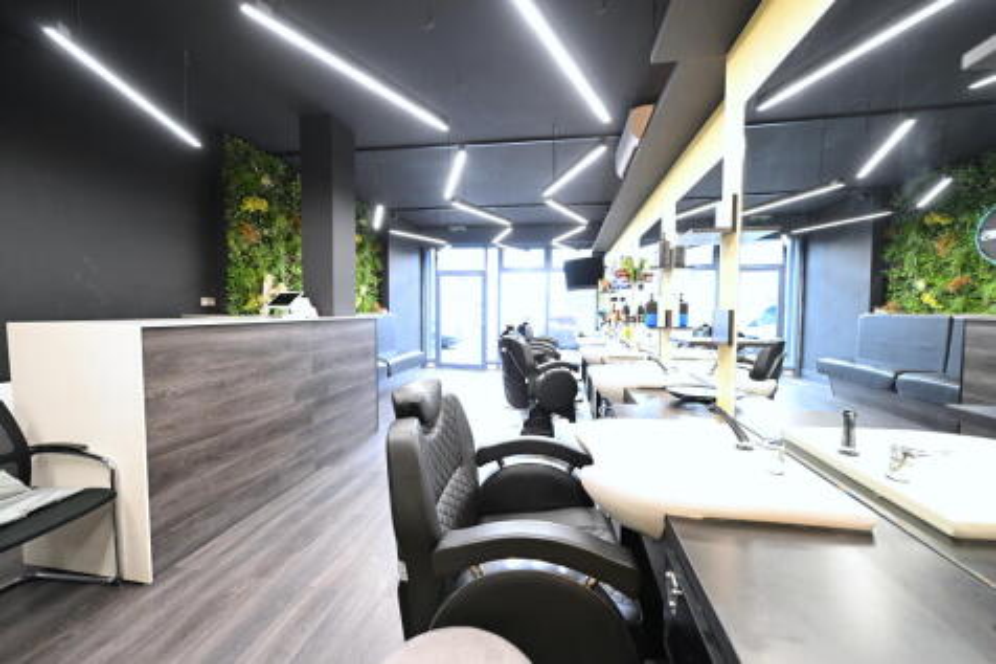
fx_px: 387
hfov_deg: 104.3
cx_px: 498
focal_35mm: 14
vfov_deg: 81.2
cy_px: 332
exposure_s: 1/80
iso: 1000
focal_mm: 14
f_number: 3.2
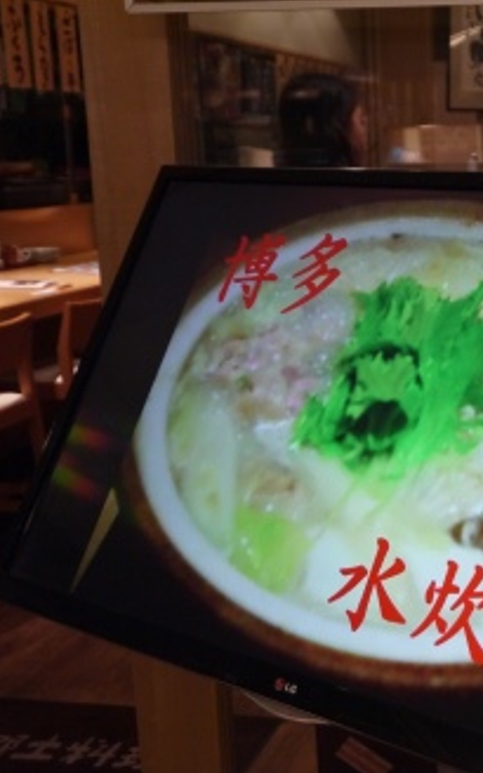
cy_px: 394
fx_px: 1158
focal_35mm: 55
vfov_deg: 36.9
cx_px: 521
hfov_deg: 22.3
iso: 800
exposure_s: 1/60
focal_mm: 19
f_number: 4.3
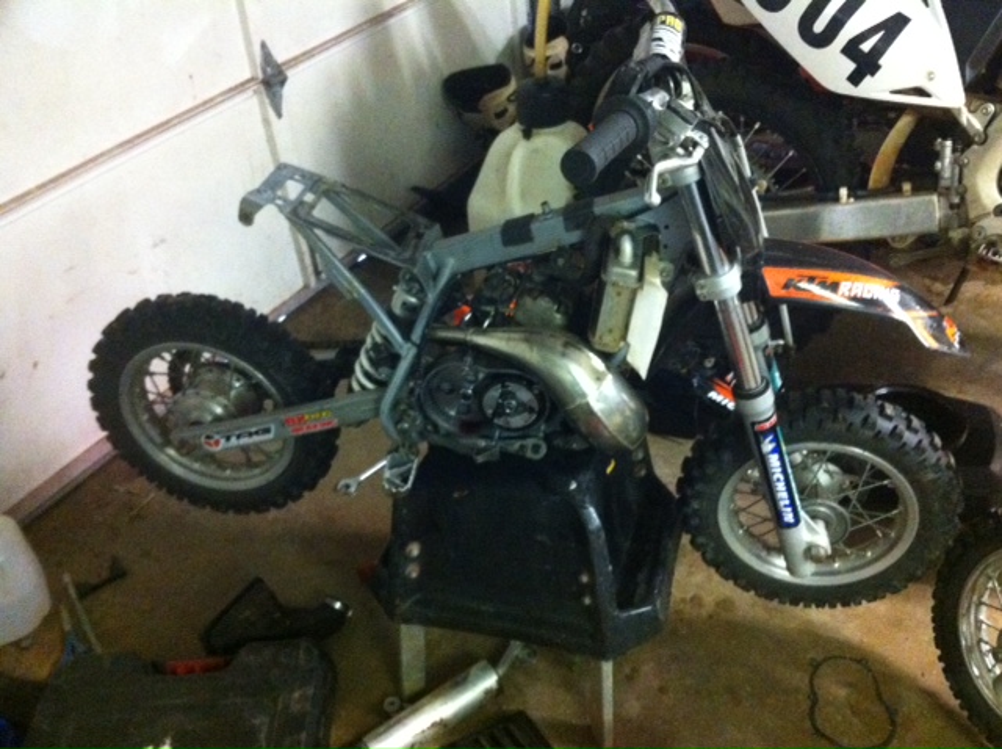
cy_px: 374
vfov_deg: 40.6
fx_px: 1012
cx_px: 501
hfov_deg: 52.7
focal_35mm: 35
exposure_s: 1/15
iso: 1000
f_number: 2.8
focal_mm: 3.85
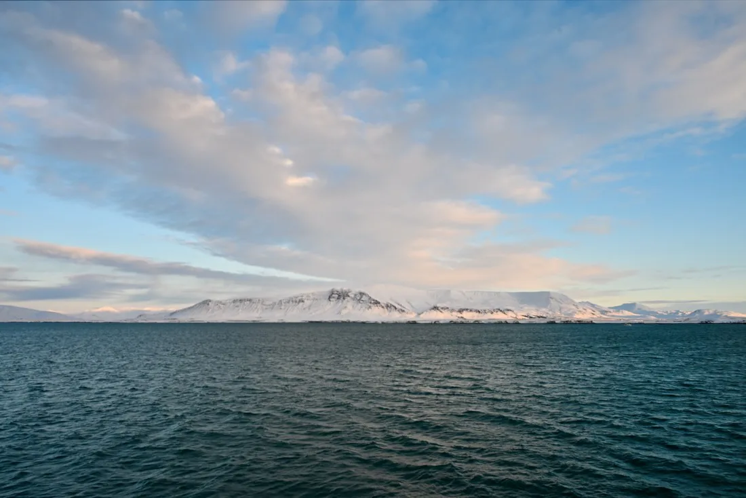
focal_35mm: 24
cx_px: 373
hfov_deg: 73.7
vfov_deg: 53.2
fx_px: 497
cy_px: 249
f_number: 11
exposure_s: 1/125
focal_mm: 24
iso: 360
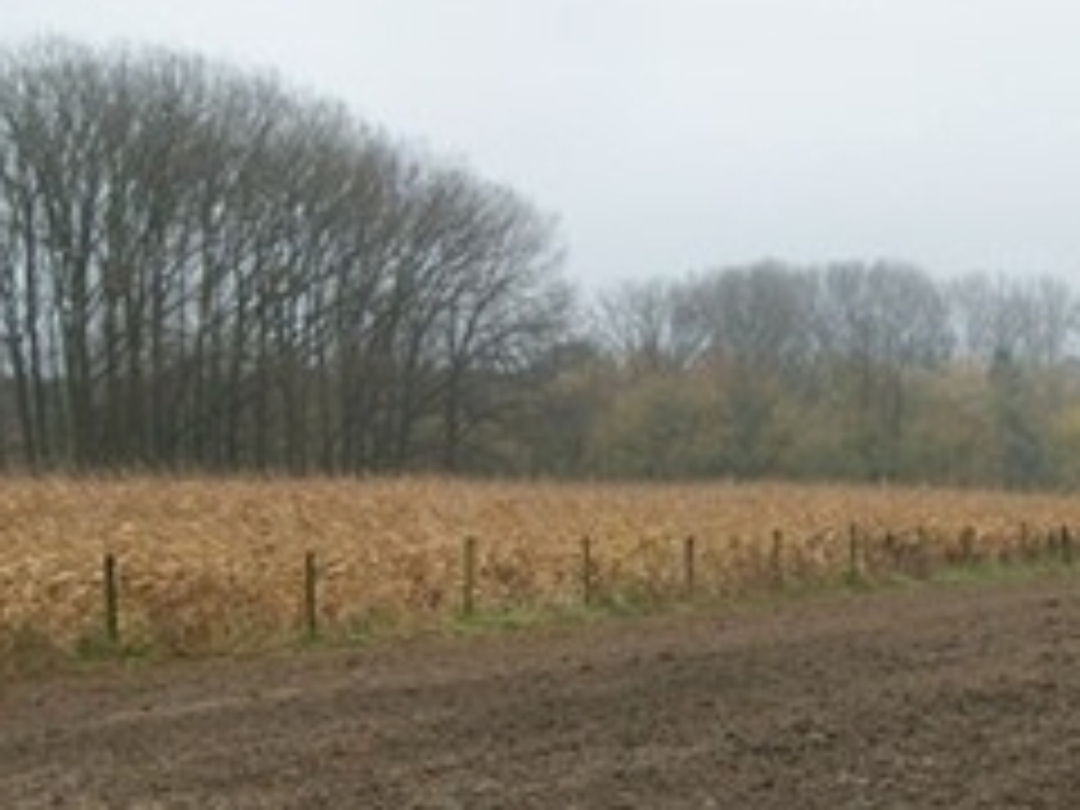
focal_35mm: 80
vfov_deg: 18.3
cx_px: 711
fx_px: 2496
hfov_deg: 24.3
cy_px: 580
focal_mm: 5.7
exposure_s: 1/160
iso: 80
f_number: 2.9
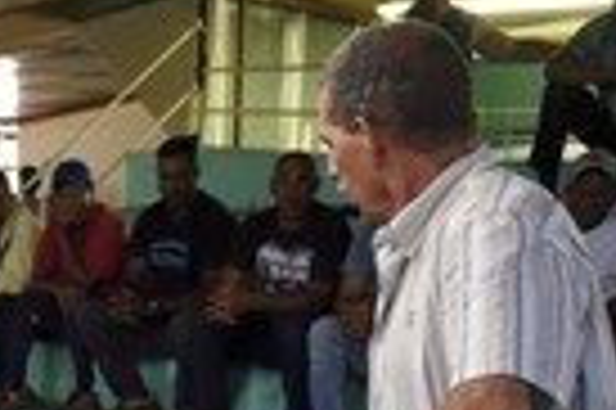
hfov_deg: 20.5
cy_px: 568
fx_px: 1624
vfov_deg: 13.7
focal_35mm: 95
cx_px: -49
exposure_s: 1/250
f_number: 2.8
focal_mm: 31
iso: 3200
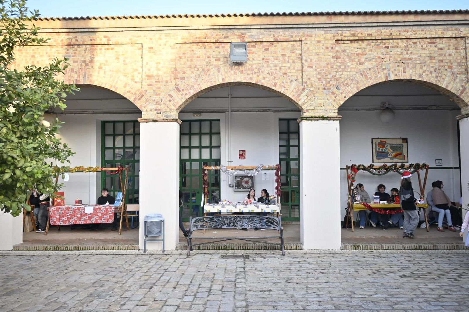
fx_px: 410
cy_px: 156
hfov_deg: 59.5
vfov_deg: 41.7
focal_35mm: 32
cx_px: 234
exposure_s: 1/250
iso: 400
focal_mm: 21
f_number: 4
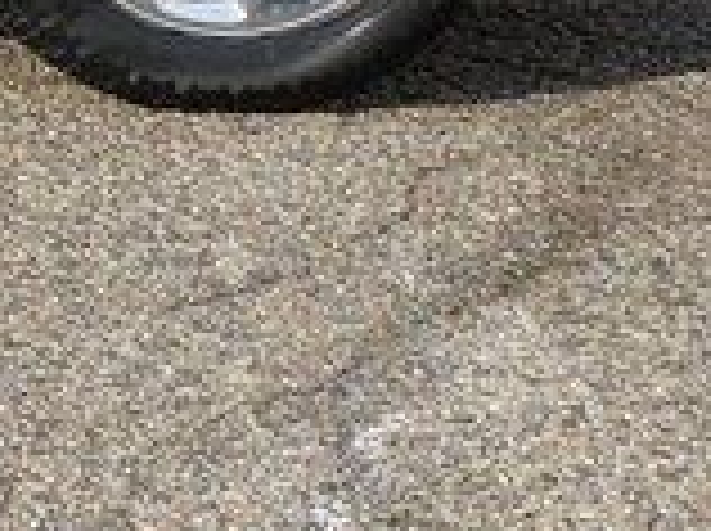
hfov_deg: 8.2
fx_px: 4532
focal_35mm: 221
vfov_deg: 6.5
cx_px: -1053
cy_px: -486
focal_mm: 17
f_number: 7.1
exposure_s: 1/250
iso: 200
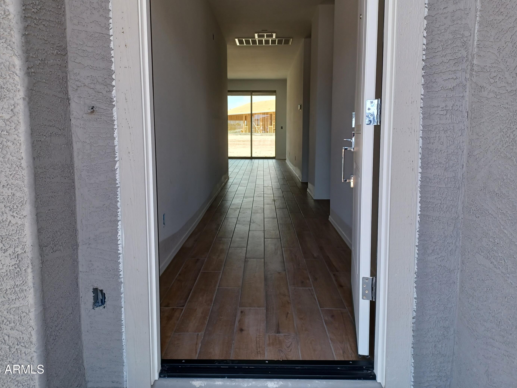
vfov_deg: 51.3
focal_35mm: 27
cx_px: 253
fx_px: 403
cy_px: 179
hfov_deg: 65.3
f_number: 1.8
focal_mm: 4.6
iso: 50
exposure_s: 1/100
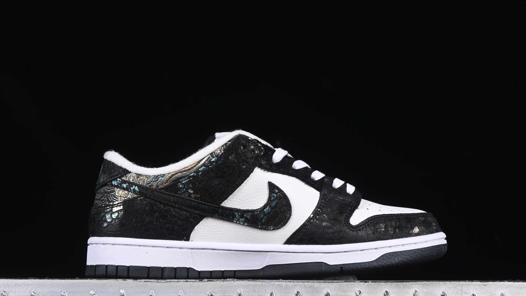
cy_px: 170
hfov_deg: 26.9
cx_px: 262
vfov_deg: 15.3
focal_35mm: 79
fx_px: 1102
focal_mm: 50
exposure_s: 1/60
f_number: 6.3
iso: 160
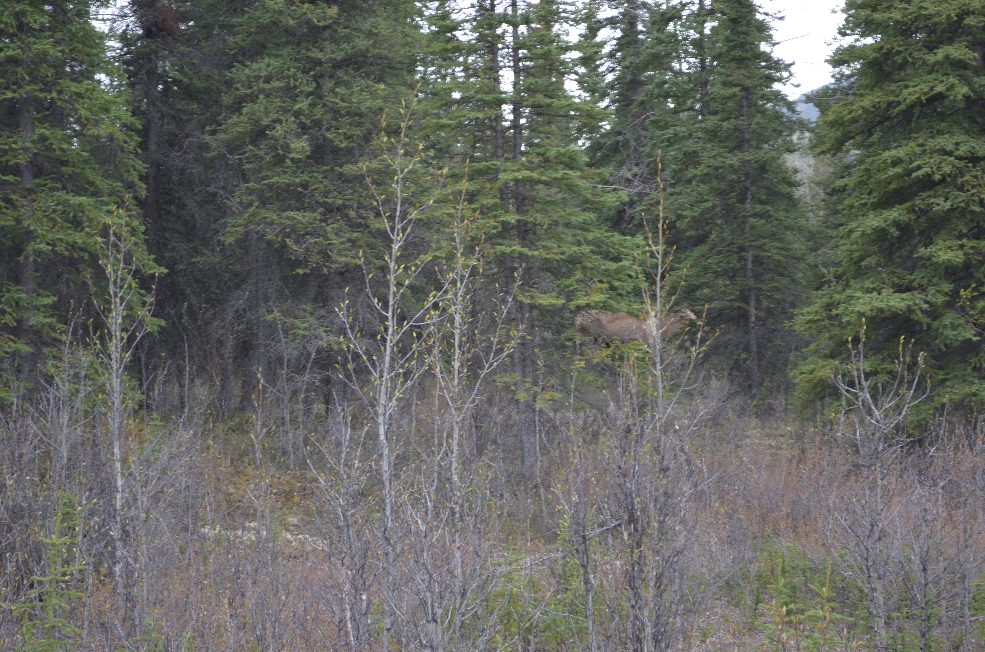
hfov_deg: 24.7
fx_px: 2253
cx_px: 492
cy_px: 326
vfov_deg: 16.5
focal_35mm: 82
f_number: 5.6
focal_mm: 55
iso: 220
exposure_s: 1/125
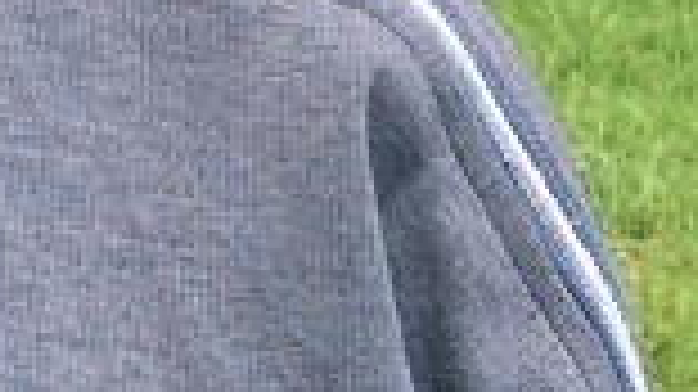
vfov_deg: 7.0
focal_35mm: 157
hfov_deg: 13.1
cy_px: -757
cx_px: -284
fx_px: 2904
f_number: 2.4
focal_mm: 3.3
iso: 32
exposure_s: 1/316
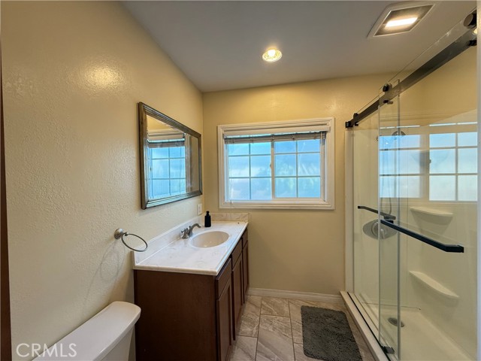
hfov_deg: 102.1
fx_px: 195
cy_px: 180
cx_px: 240
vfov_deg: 85.7
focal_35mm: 14
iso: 250
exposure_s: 1/120
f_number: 2.2
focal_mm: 2.22
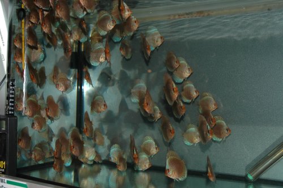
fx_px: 342
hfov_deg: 45.0
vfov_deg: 30.8
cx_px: 142
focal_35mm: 44
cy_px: 94
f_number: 4
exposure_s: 1/60
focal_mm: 29
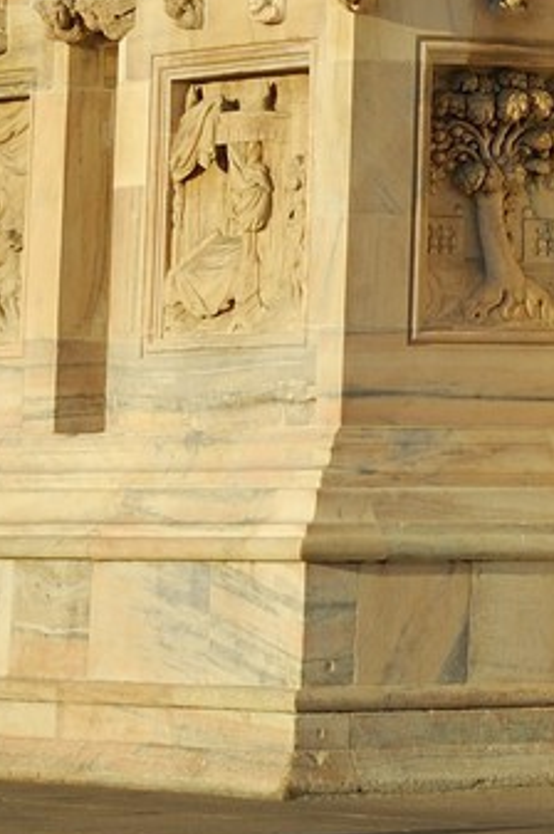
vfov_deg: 6.9
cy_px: -950
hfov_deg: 4.7
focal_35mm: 285
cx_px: 1202
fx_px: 6592
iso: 200
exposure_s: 1/200
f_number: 13
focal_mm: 60
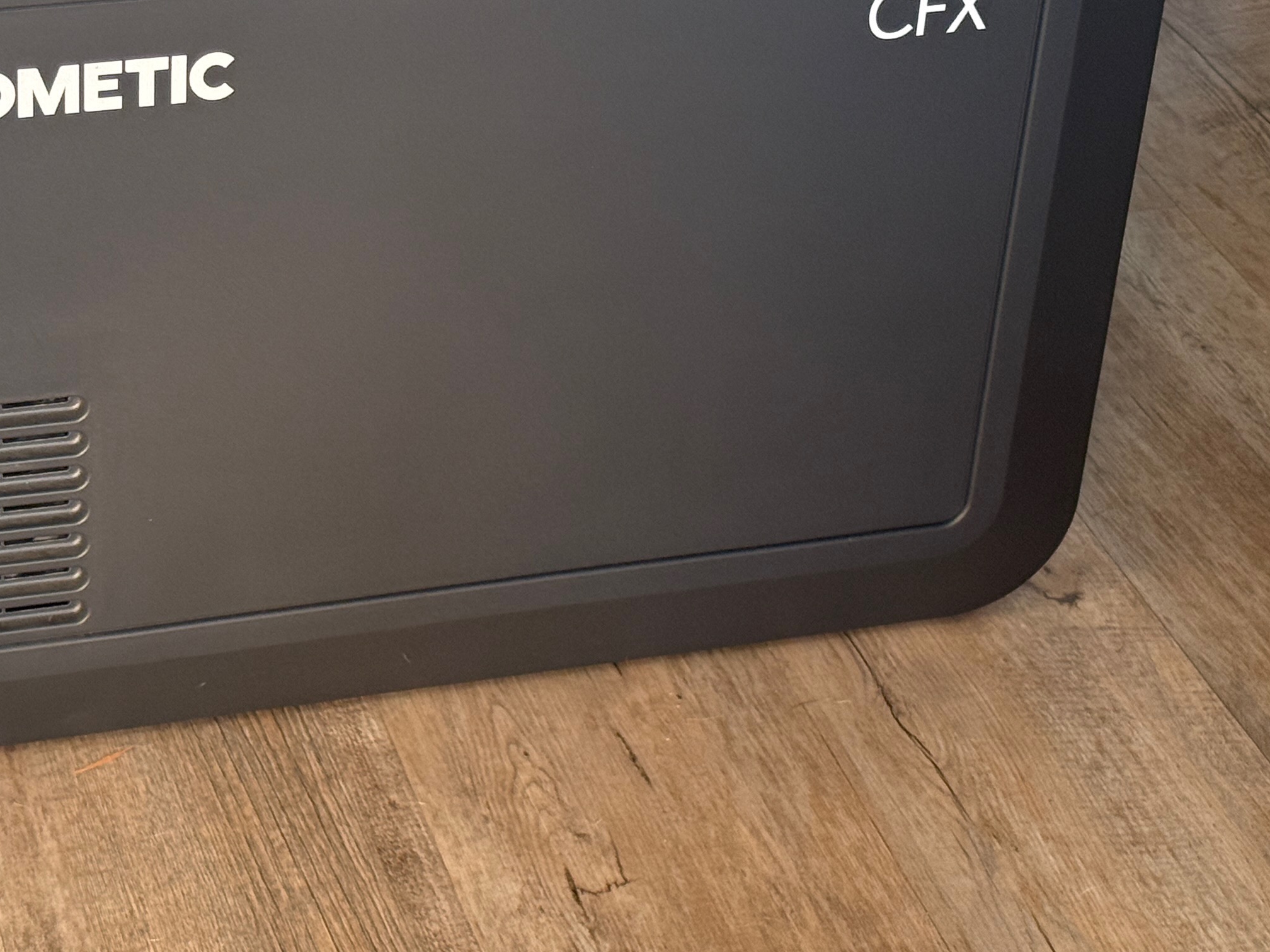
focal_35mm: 96
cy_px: 297
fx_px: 3522
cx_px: 349
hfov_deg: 20.3
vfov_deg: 15.4
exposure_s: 1/64
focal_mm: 6.76
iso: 100
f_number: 1.78
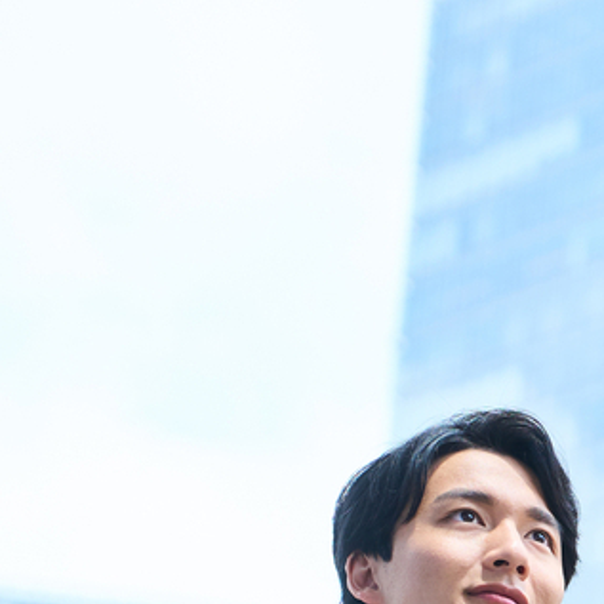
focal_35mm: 161
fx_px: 3178
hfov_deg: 10.7
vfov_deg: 10.7
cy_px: 680
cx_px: 734
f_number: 2.2
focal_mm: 50
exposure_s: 1/2500
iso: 160
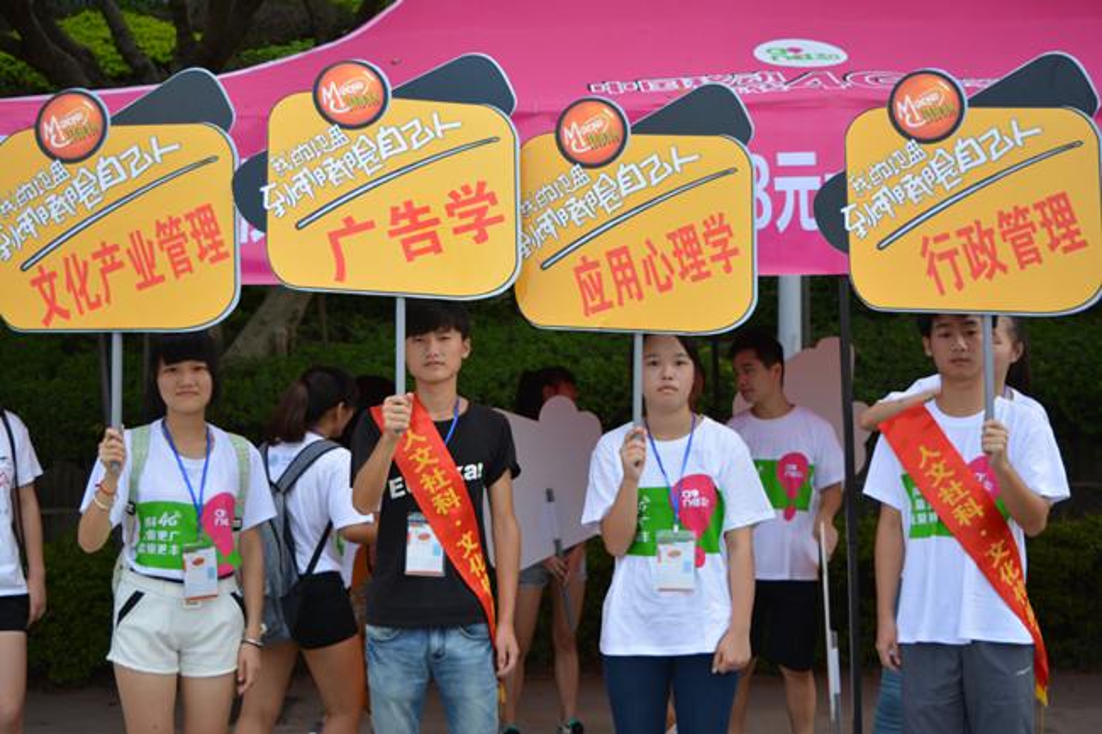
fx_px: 1561
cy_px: 367
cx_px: 551
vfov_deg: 26.5
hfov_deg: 38.9
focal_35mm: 51
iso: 100
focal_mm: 34
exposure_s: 1/160
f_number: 5
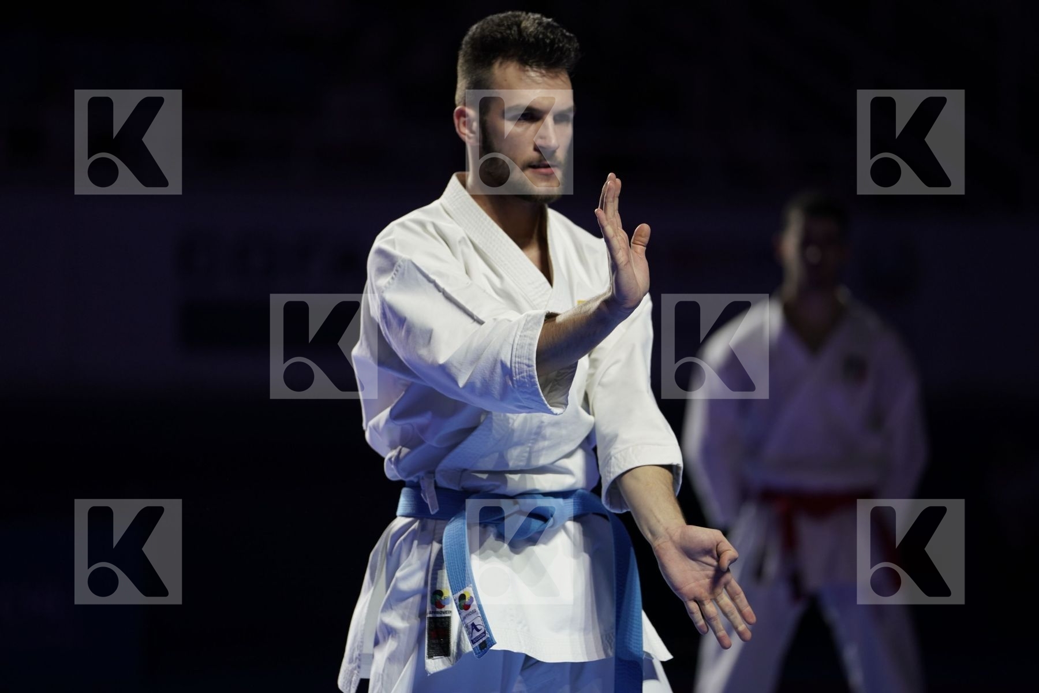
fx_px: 5772
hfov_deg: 10.3
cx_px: 520
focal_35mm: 200
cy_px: 346
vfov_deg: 6.9
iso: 640
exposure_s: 1/500
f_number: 2.8
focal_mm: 200
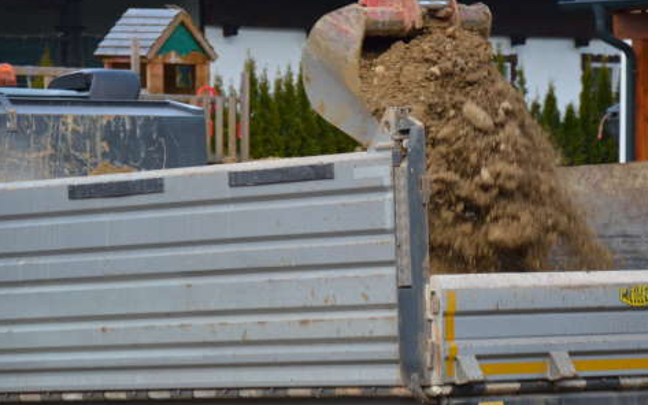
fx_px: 3775
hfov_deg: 9.8
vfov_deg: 6.1
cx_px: 426
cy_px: 204
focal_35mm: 214
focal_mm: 105
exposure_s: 1/125
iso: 160
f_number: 5.6
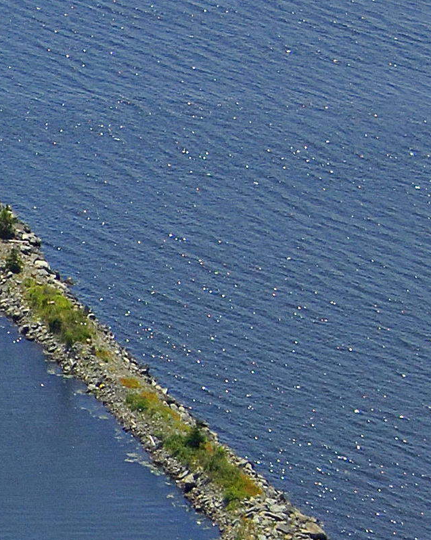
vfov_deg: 5.7
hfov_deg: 4.3
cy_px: 538
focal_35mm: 341
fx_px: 5433
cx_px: -1014
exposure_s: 1/1000
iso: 400
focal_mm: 45
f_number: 6.7
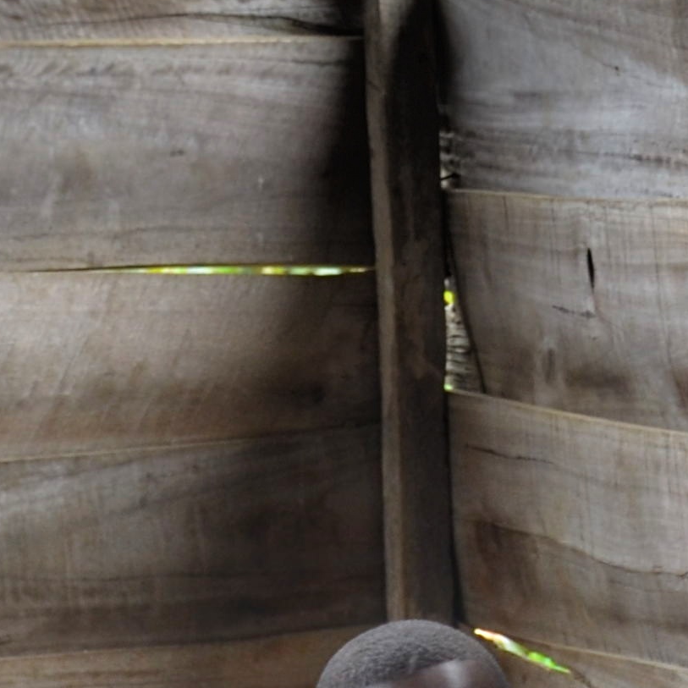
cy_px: 1020
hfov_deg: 5.4
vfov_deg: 5.4
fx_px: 7286
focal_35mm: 324
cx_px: 671
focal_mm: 42
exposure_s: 1/125
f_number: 5.6
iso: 250
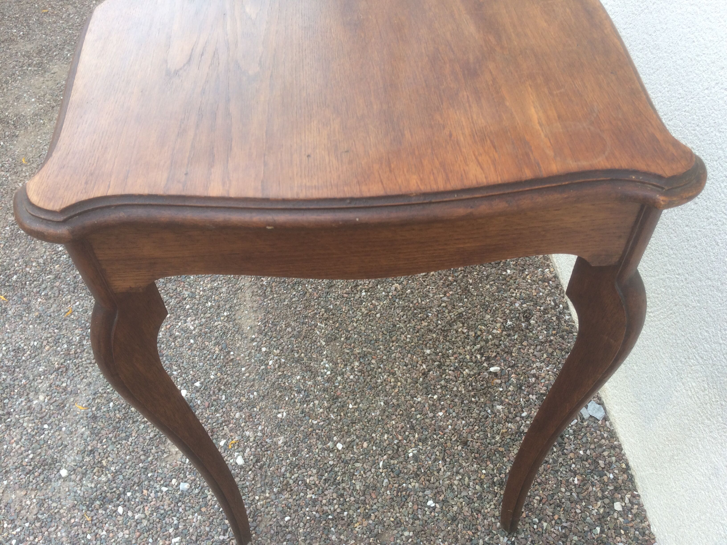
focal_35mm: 29
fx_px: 609
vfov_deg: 48.2
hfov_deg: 61.7
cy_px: 272
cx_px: 364
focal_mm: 4.15
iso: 32
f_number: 2.2
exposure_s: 1/116
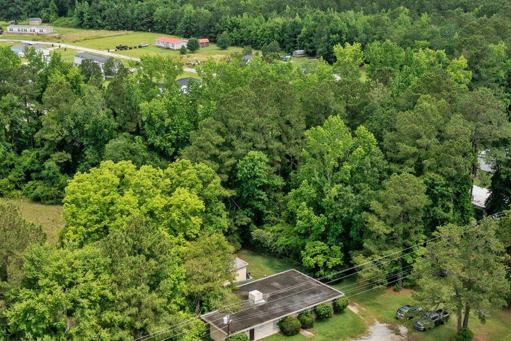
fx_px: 781
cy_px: 184
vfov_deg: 24.6
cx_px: 233
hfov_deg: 36.2
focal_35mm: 55
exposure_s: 1/400
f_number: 2.8
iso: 200
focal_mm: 10.26
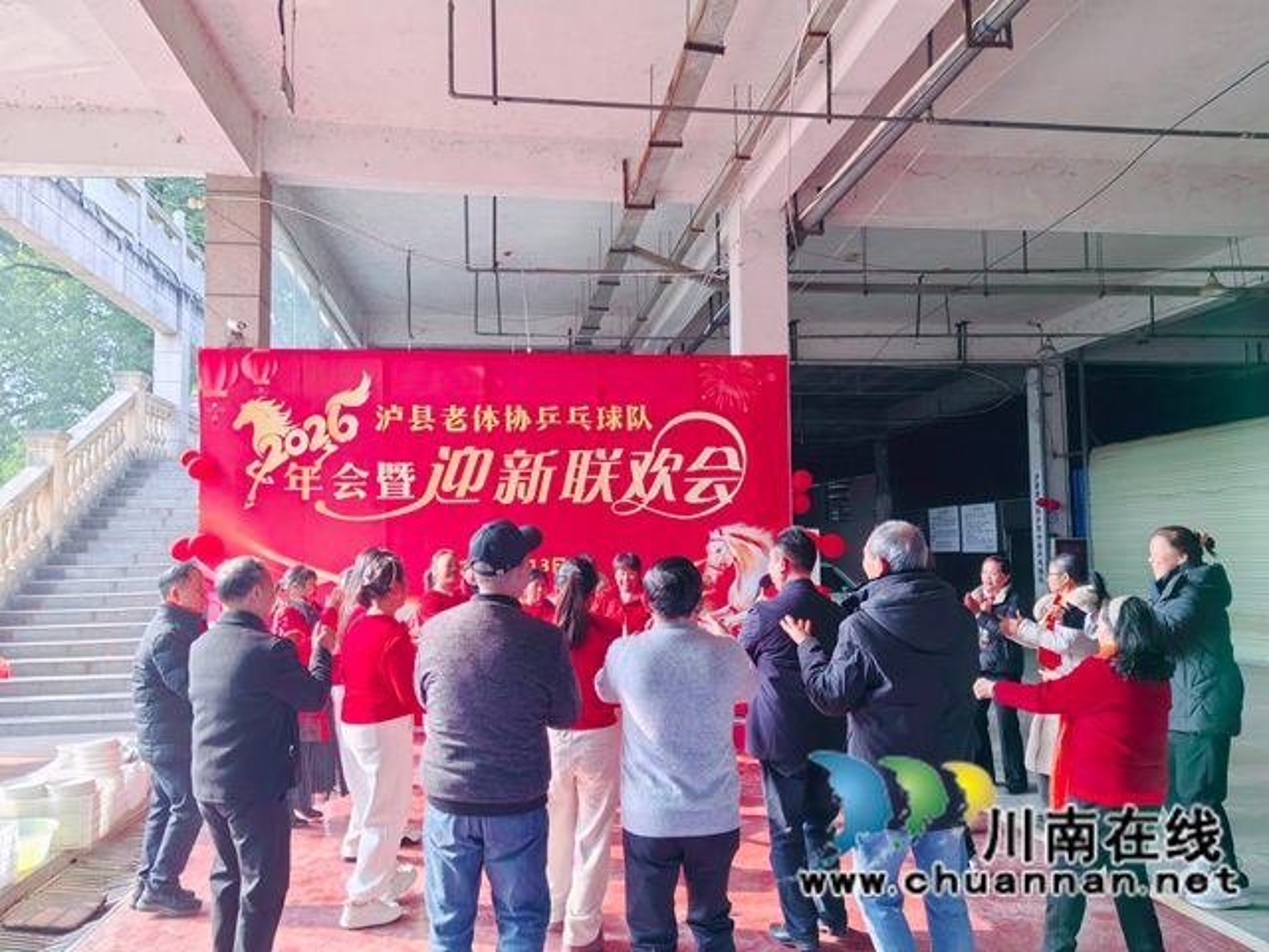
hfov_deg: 65.3
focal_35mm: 27
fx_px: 990
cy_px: 476
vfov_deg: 51.4
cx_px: 634
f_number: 1.9
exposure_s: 1/255
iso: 50
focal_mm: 5.52
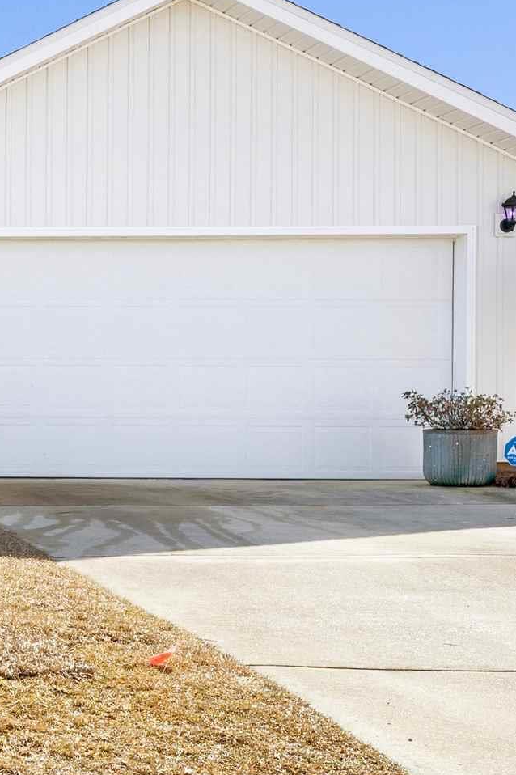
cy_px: 472
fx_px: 1657
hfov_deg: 15.3
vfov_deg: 26.3
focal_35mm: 77
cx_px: -410
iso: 500
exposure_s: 1/500
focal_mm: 24
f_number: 11
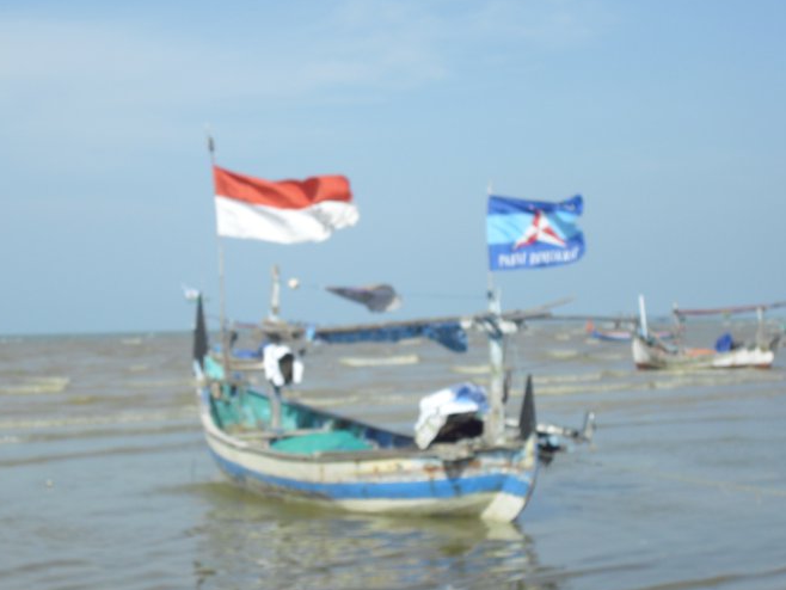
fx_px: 1794
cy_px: 305
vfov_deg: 18.7
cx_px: 334
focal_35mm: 79
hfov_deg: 24.7
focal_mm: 10.7
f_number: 10.4
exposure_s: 1/200
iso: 100
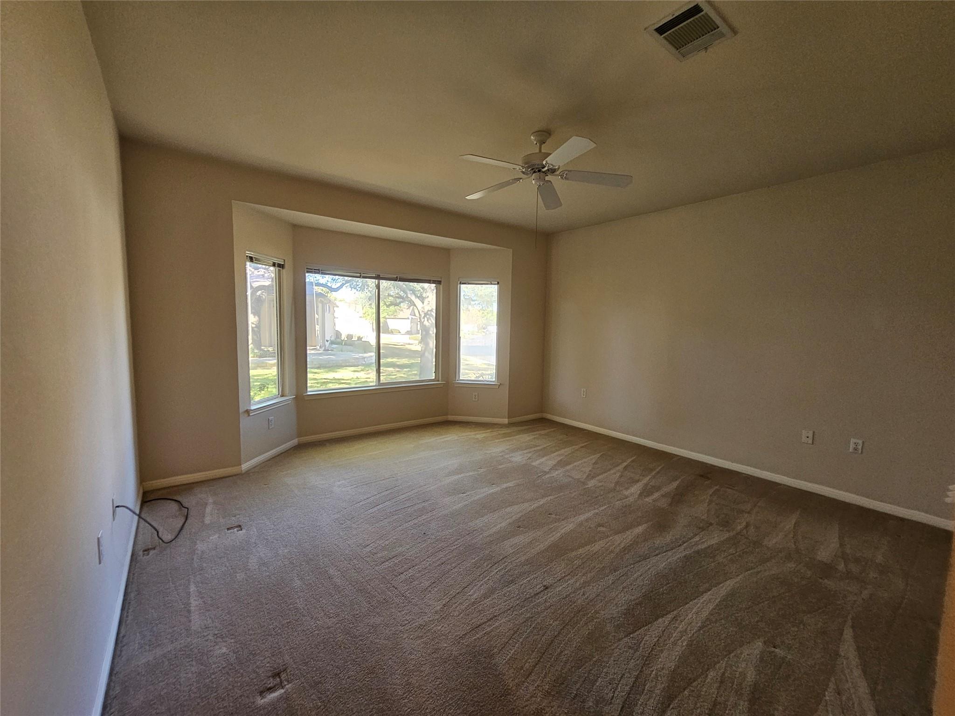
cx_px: 478
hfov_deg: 106.2
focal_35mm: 13
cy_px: 358
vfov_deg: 89.9
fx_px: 359
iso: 200
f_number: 2.2
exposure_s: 1/60
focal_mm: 2.2
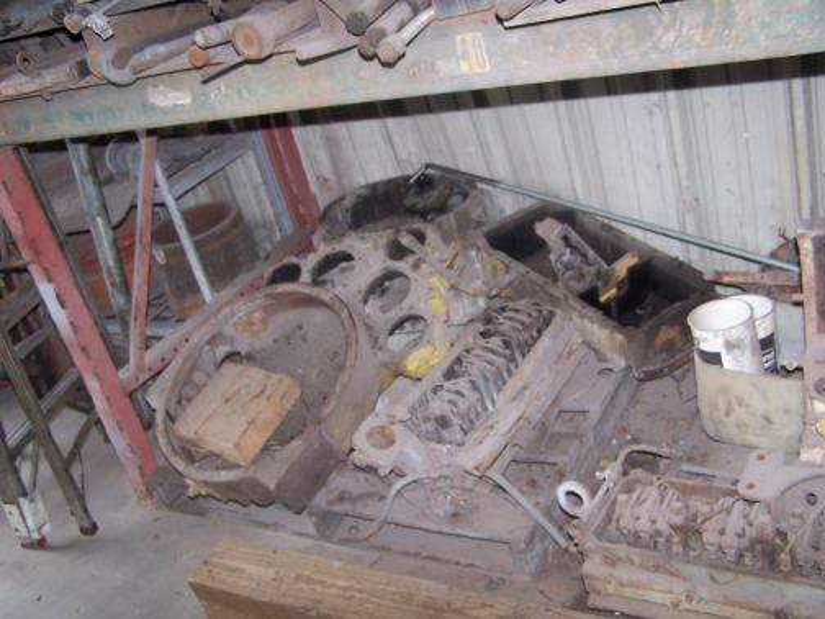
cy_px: 310
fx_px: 906
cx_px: 412
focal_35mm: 38
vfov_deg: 37.7
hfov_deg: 49.0
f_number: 2.8
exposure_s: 1/60
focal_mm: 6.3
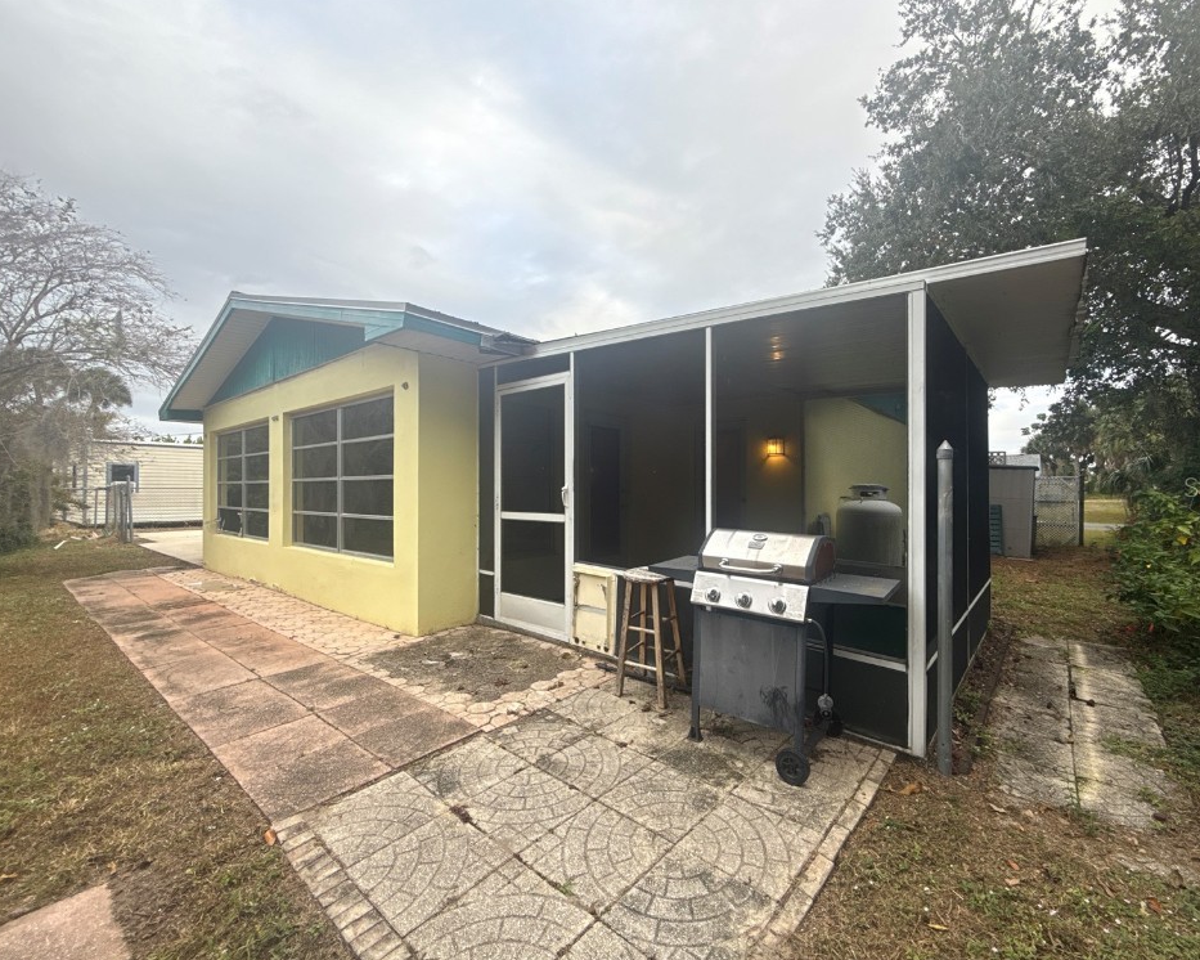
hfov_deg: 96.6
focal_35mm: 15
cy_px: 486
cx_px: 647
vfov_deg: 84.0
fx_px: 533
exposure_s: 1/219
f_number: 2.2
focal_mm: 2.22
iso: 64
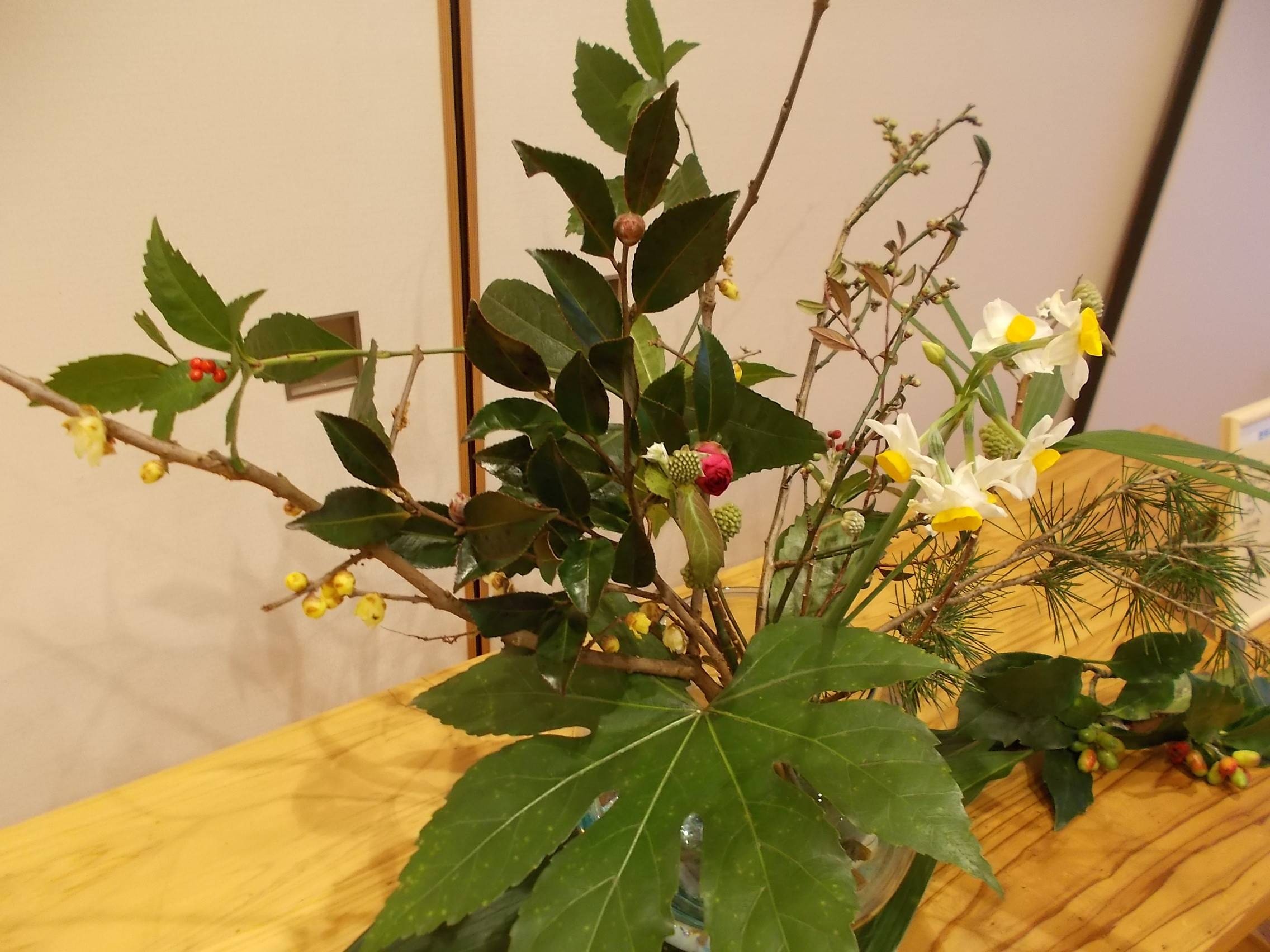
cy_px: 476
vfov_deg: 53.1
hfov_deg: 67.3
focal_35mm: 26
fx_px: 954
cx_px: 635
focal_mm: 4.6
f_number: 3.2
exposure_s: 1/13
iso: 200
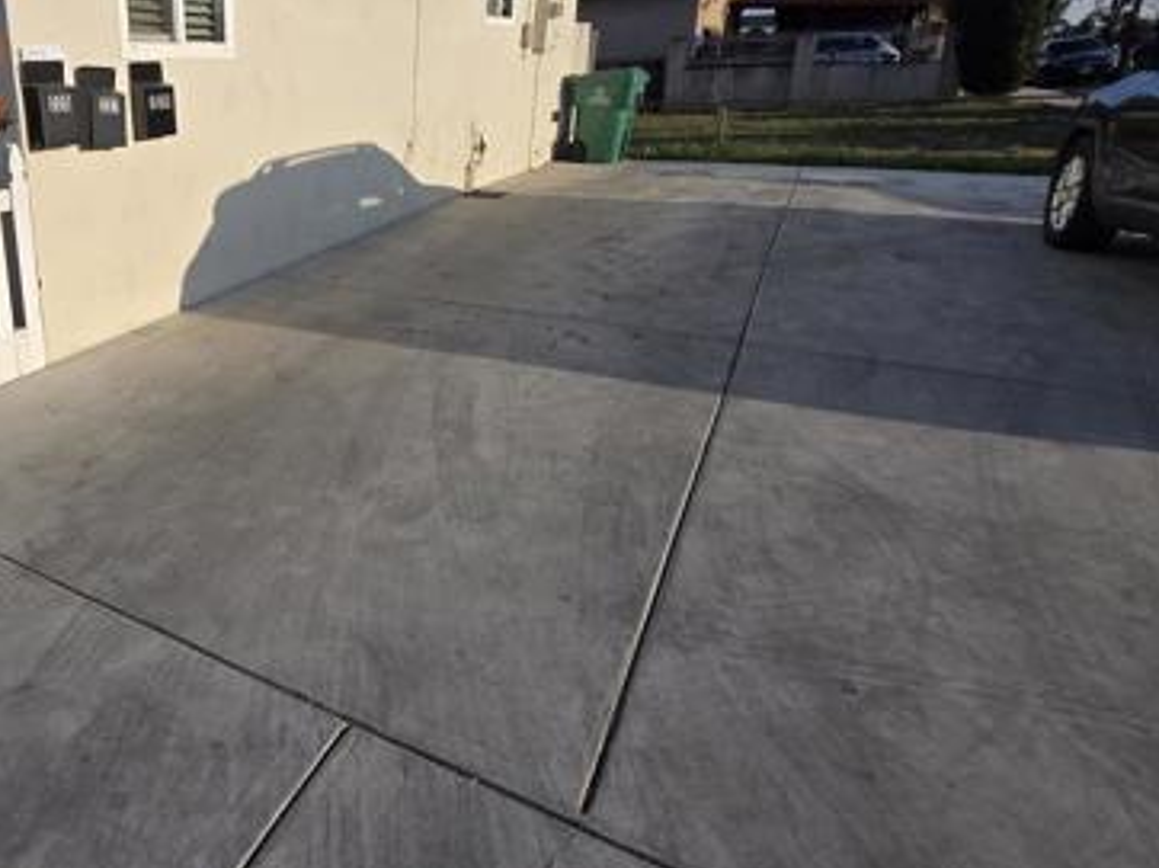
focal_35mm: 23
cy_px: 352
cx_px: 250
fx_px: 770
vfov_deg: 58.4
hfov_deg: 67.7
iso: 25
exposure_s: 1/1365
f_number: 2.2
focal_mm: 1.7
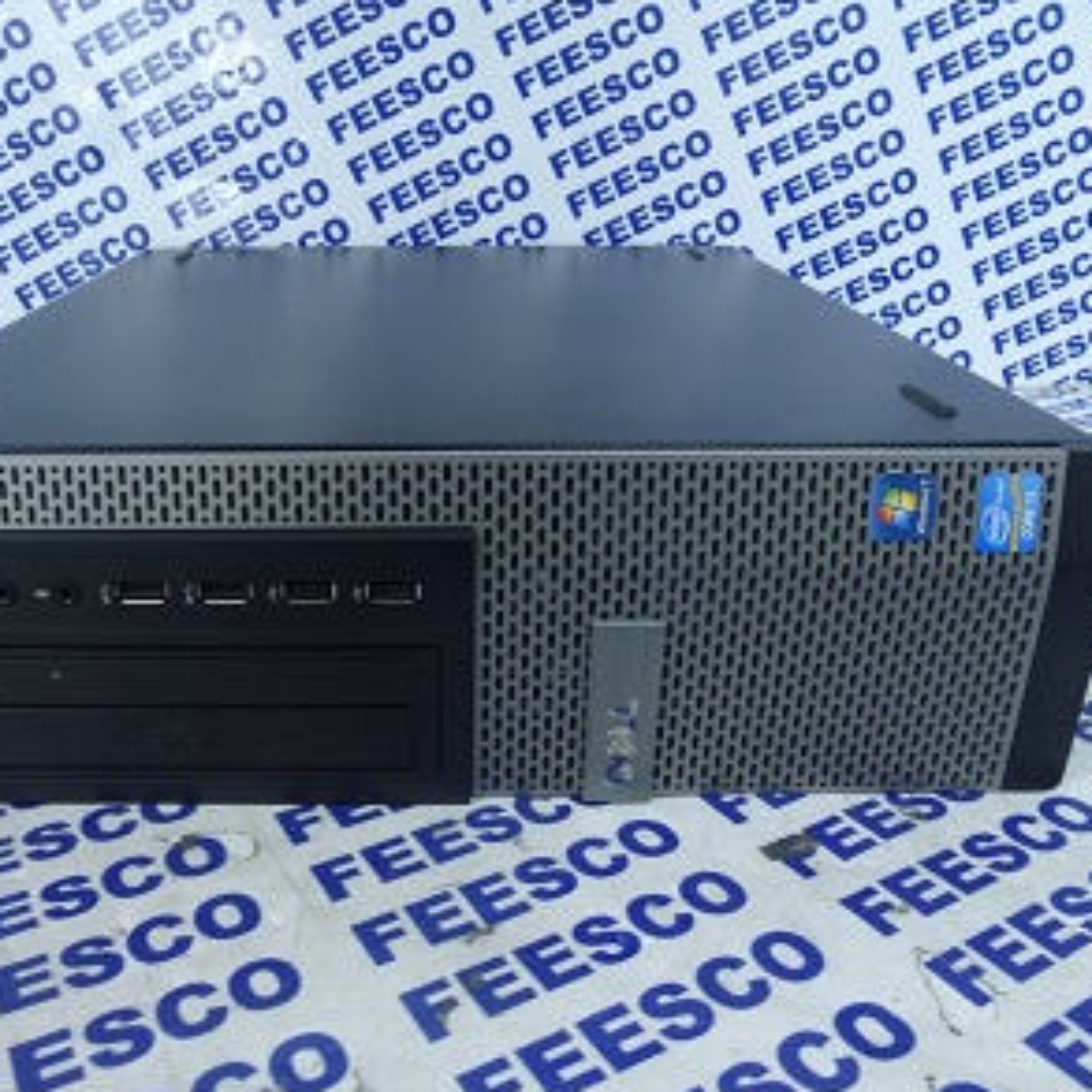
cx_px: 429
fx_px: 1035
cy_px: 552
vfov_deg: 55.6
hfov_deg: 55.2
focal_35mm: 29
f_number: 3.3
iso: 200
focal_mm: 4.3
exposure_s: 1/5
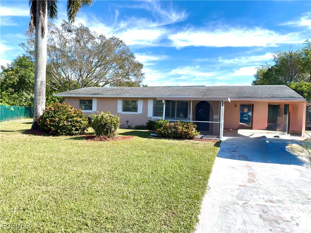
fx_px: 216
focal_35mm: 24
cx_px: 156
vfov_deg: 56.8
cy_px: 116
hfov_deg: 71.6
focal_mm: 6.76
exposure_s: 1/4167
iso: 160
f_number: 1.78
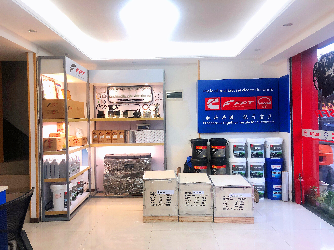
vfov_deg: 49.7
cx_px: 167
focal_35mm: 28
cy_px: 125
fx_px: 270
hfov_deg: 63.4
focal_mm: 4
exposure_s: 1/17
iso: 50
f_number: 1.8
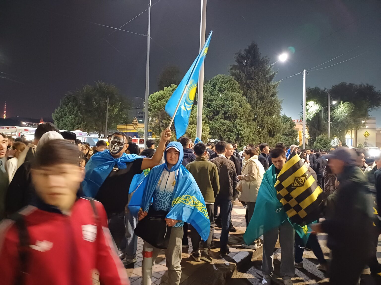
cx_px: 190
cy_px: 142
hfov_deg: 69.4
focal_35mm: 25
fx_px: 275
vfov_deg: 54.9
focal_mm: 4.65
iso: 1250
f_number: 1.8
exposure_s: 1/20
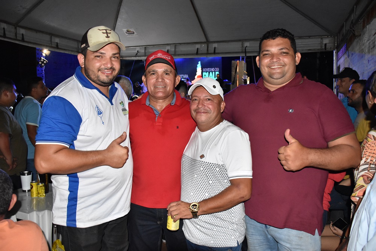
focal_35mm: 27
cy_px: 126
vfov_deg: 47.9
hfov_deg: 67.4
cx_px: 188
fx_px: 282
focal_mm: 18
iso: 2500
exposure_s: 1/100
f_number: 4.5
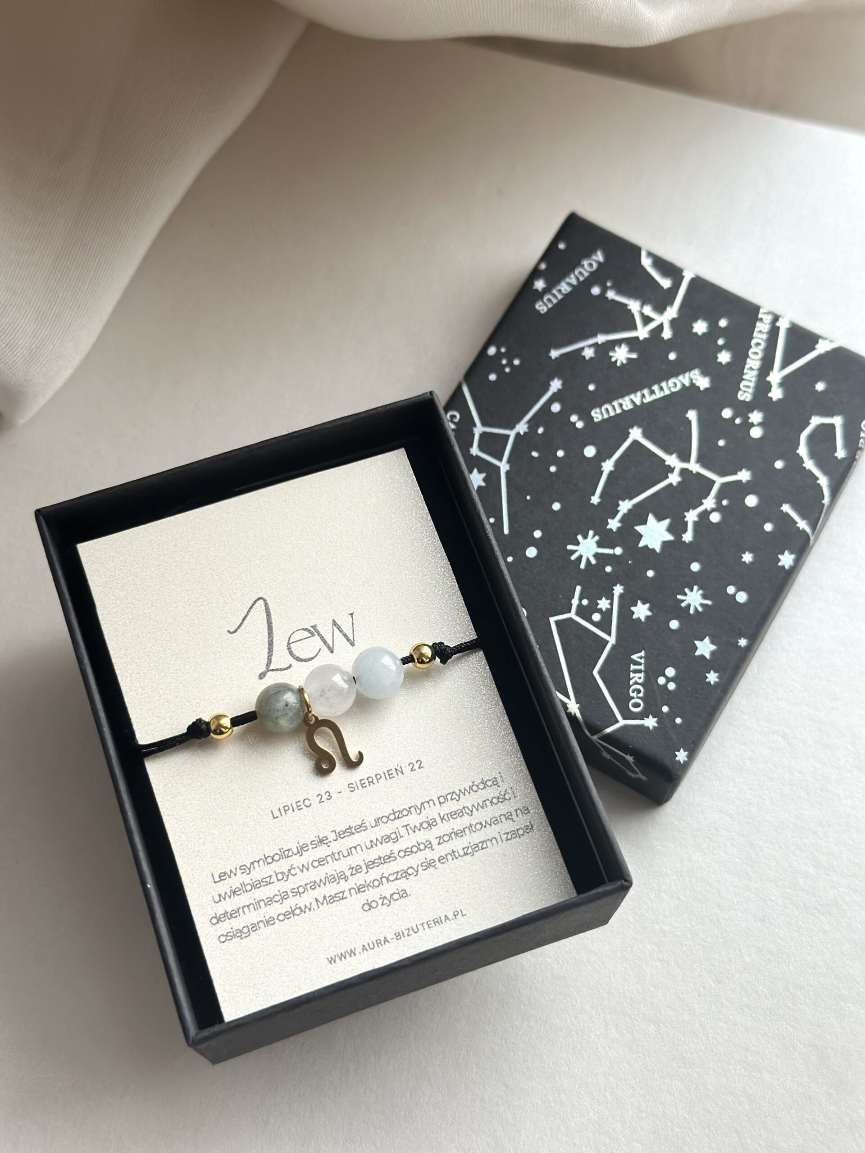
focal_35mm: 48
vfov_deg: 39.7
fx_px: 1599
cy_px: 576
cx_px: 432
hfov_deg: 30.3
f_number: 1.78
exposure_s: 1/81
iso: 125
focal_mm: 6.86
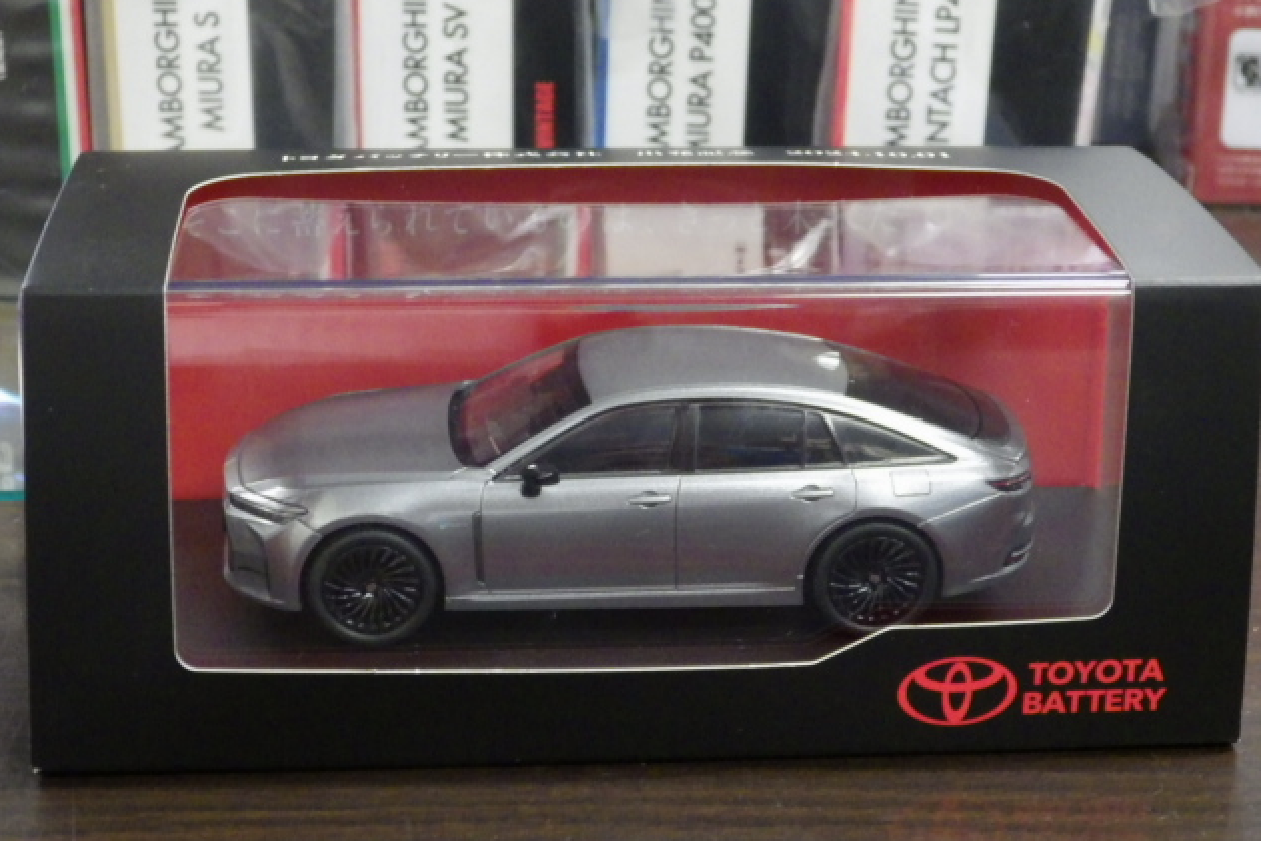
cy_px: 435
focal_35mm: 75
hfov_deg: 27.0
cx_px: 622
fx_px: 2627
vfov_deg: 18.2
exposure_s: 1/25
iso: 1250
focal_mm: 12.8
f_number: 4.2
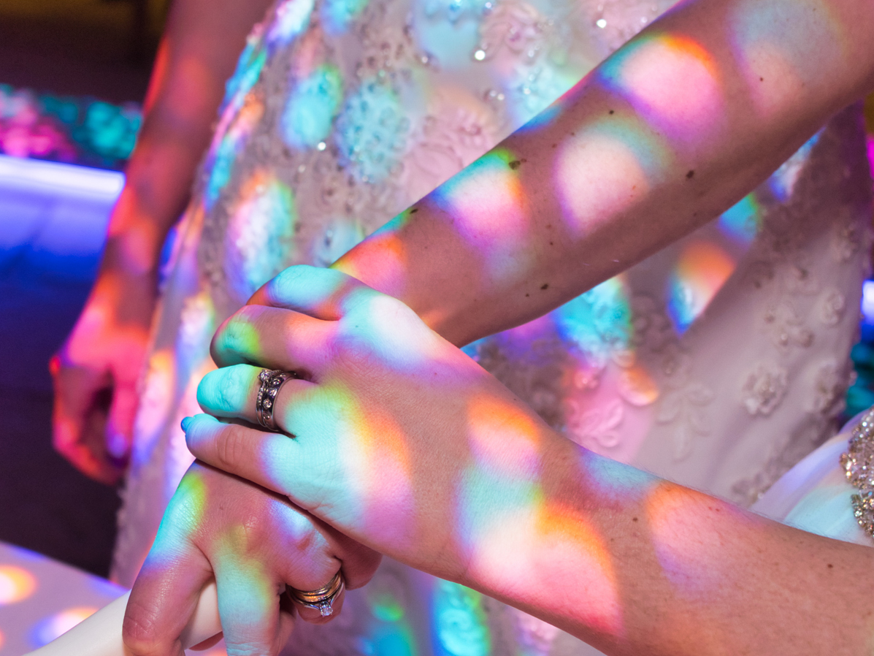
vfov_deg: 22.5
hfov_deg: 29.6
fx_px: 1641
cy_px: 401
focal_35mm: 65
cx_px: 277
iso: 800
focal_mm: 19
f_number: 2.8
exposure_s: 1/60
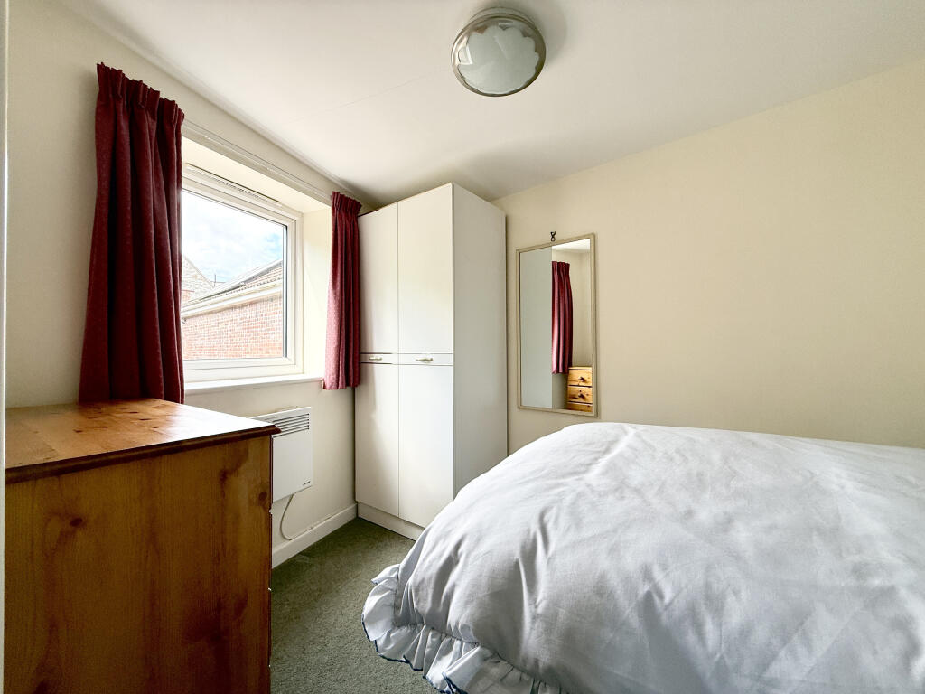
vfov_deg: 85.7
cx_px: 462
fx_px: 374
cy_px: 347
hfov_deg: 102.1
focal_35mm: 14
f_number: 2.2
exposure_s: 1/99
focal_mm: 2.22
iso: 80
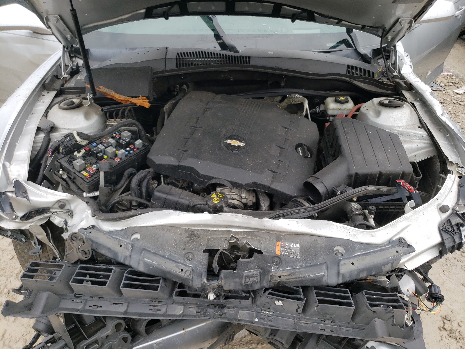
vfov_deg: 53.1
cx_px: 232
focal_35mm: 26
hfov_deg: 67.3
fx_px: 349
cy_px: 174
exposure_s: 1/500
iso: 50
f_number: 1.5
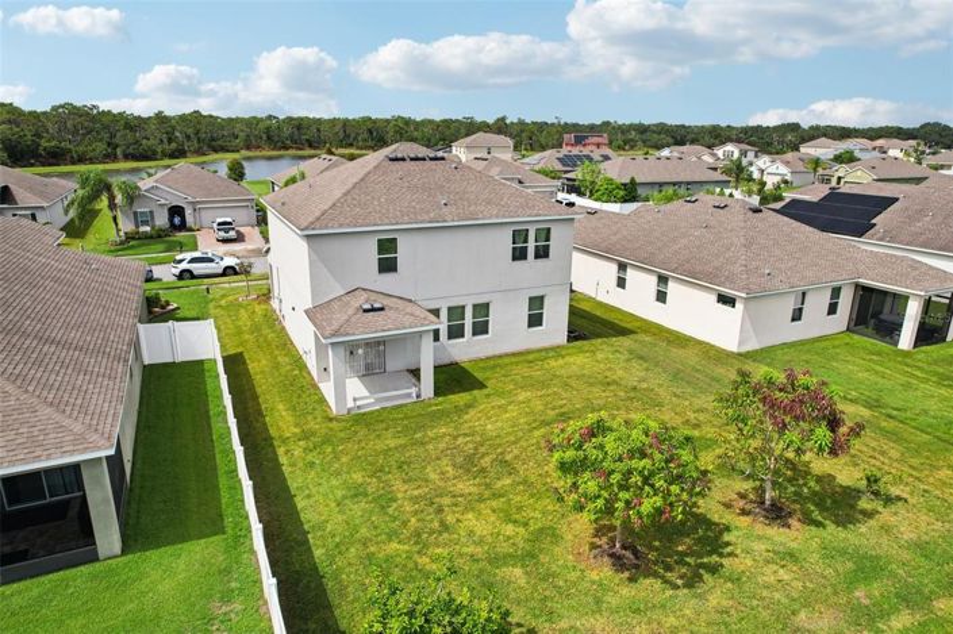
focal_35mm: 22
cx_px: 476
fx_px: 582
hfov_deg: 78.6
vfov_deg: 57.2
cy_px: 317
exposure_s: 1/2500
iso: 120
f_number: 2.8
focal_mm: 8.4
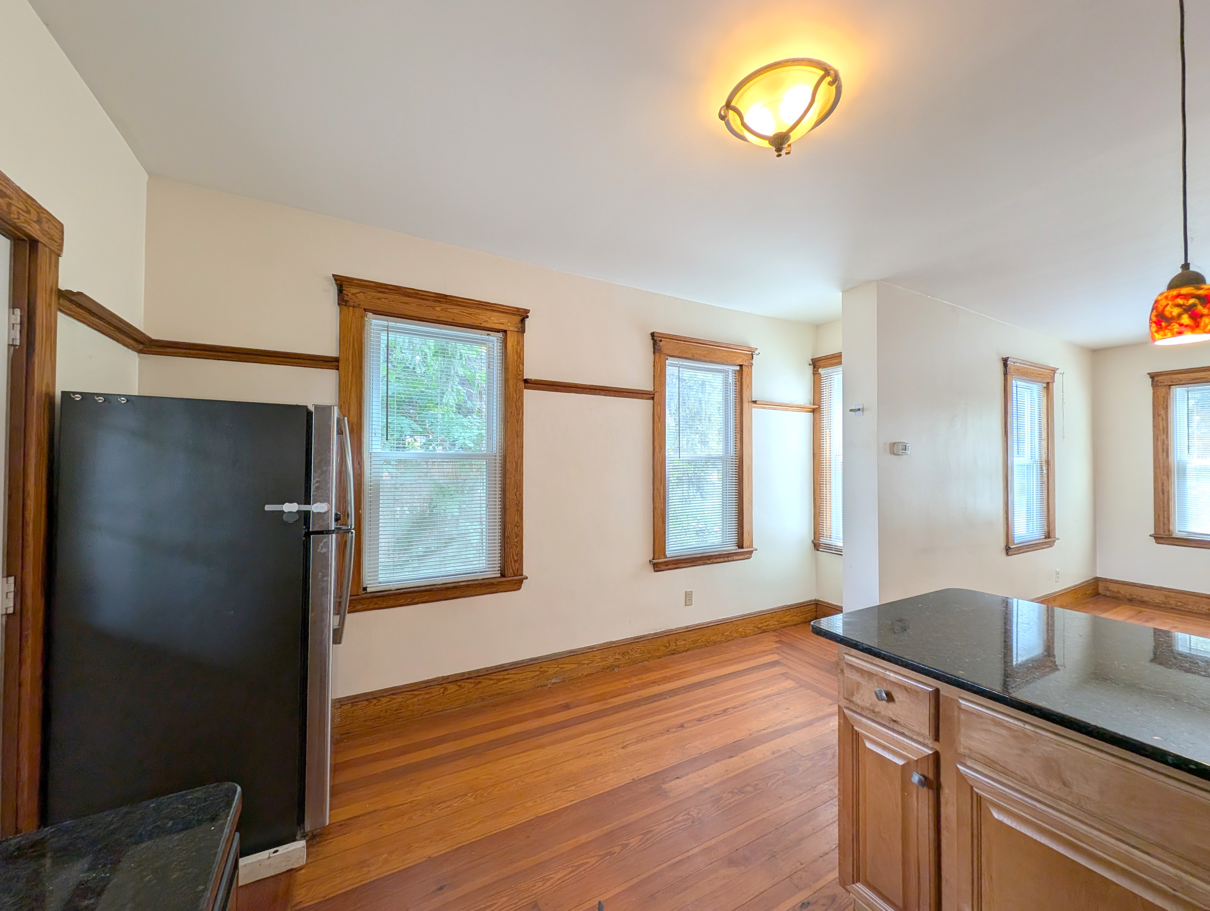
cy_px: 456
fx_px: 420
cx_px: 605
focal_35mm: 12
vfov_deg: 94.6
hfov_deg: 110.5
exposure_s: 1/60
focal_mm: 2.23
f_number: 1.95
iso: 40
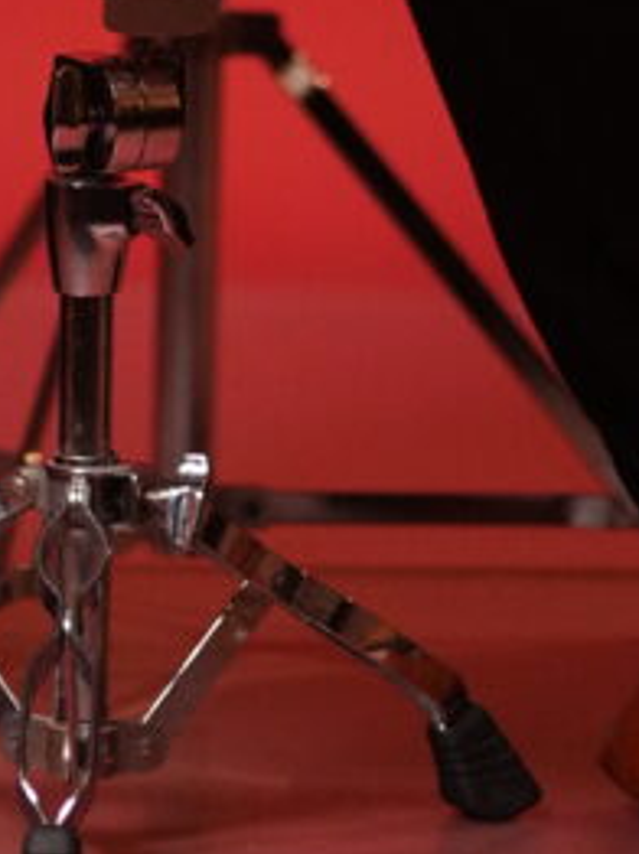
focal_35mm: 360
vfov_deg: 5.4
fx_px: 8875
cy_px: -776
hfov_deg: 4.1
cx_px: 65
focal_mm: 85
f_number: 1.4
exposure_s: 1/200
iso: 3200
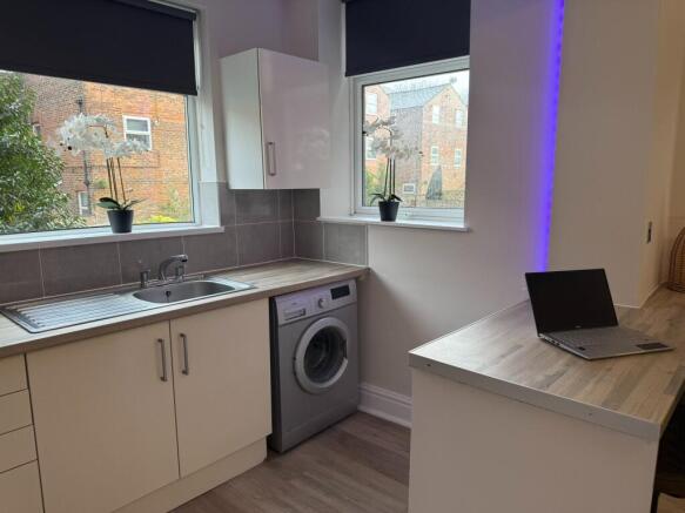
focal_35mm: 24
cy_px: 256
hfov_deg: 71.6
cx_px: 342
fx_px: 475
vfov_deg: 56.8
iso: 80
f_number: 1.78
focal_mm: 6.76
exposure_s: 1/100
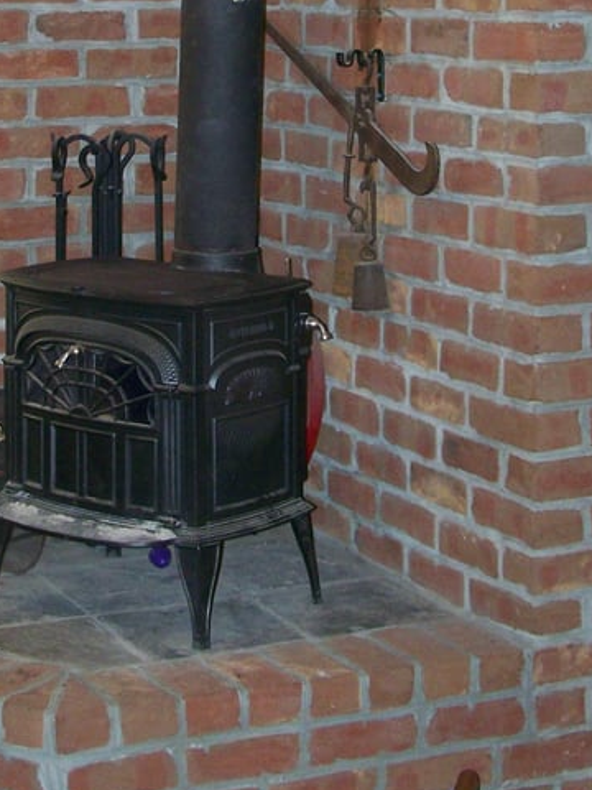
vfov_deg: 19.1
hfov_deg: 14.8
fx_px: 2280
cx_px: 239
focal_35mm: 100
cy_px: 3
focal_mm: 8
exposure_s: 1/60
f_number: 3
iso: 200
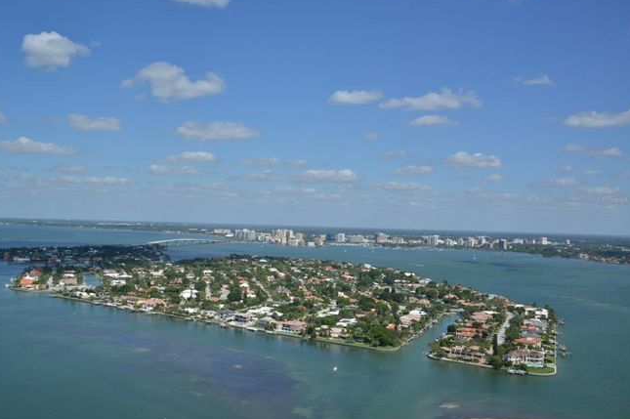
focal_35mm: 35
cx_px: 292
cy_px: 200
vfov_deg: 37.8
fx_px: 612
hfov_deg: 54.4
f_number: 14
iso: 800
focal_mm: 32
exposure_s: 1/1600
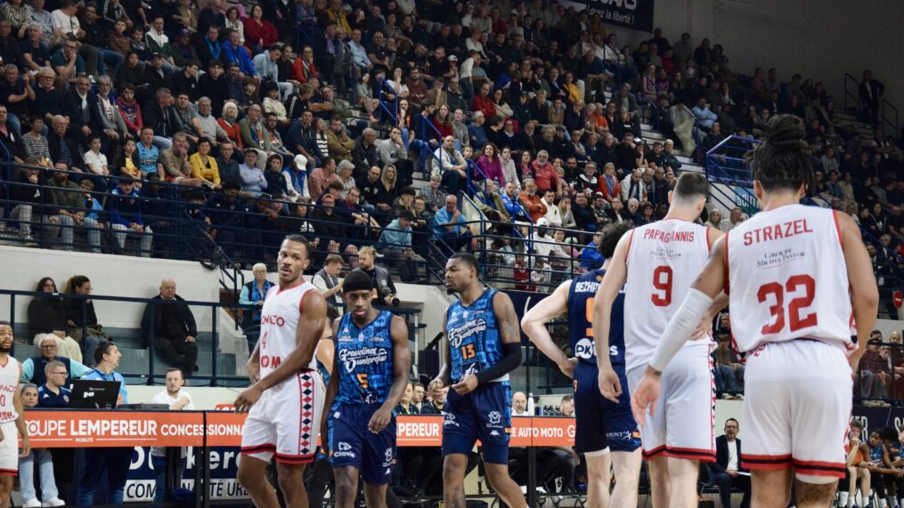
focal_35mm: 92
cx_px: 449
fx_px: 2205
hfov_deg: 23.2
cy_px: 297
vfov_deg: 13.1
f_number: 5
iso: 2800
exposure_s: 1/500
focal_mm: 58
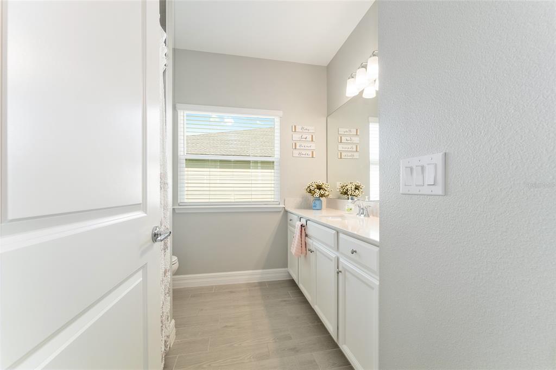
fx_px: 216
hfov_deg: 104.3
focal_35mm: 14
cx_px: 278
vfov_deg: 81.2
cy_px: 185
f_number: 8
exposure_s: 1/15
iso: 400
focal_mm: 14
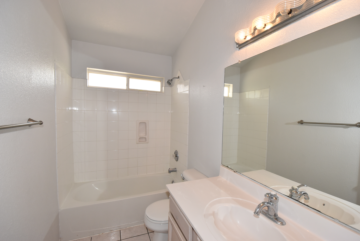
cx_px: 180
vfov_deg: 77.4
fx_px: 150
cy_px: 120
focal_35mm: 15
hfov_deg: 100.3
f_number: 5
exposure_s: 1/200
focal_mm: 10
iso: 640
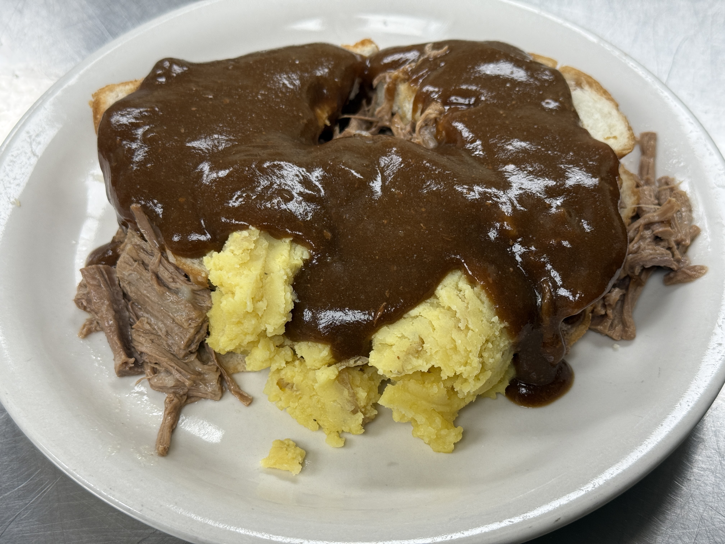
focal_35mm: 48
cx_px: 362
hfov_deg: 39.7
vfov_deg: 30.3
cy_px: 272
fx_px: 1005
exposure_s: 1/60
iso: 64
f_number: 1.78
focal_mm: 6.76
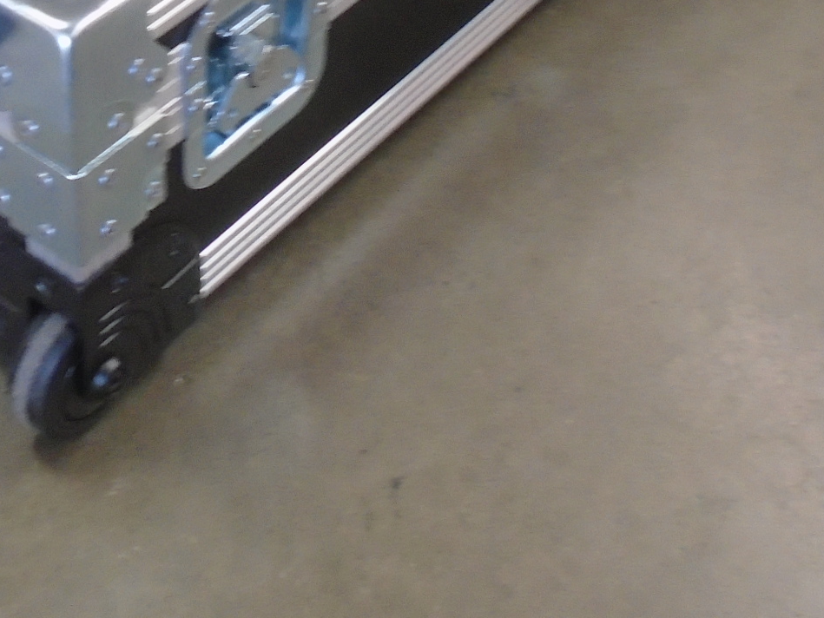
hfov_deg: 27.3
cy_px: -59
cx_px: 293
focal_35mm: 71
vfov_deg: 19.8
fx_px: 1690
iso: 250
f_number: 3.2
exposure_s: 1/30
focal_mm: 4.6
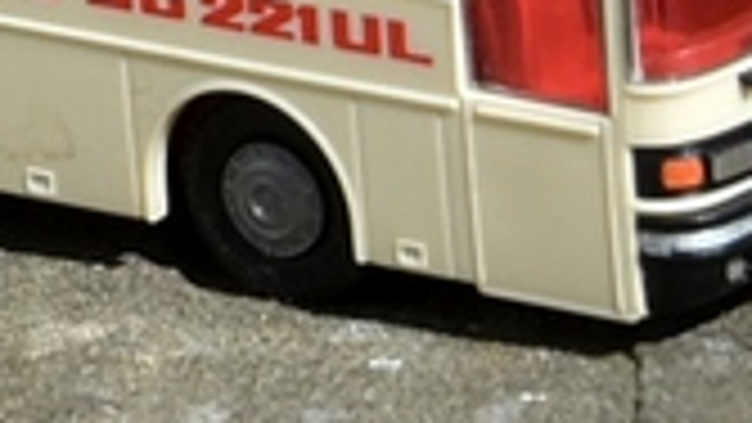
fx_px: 7519
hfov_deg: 5.6
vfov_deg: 3.2
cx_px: -608
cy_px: -407
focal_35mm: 377
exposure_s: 1/400
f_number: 10
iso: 200
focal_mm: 50
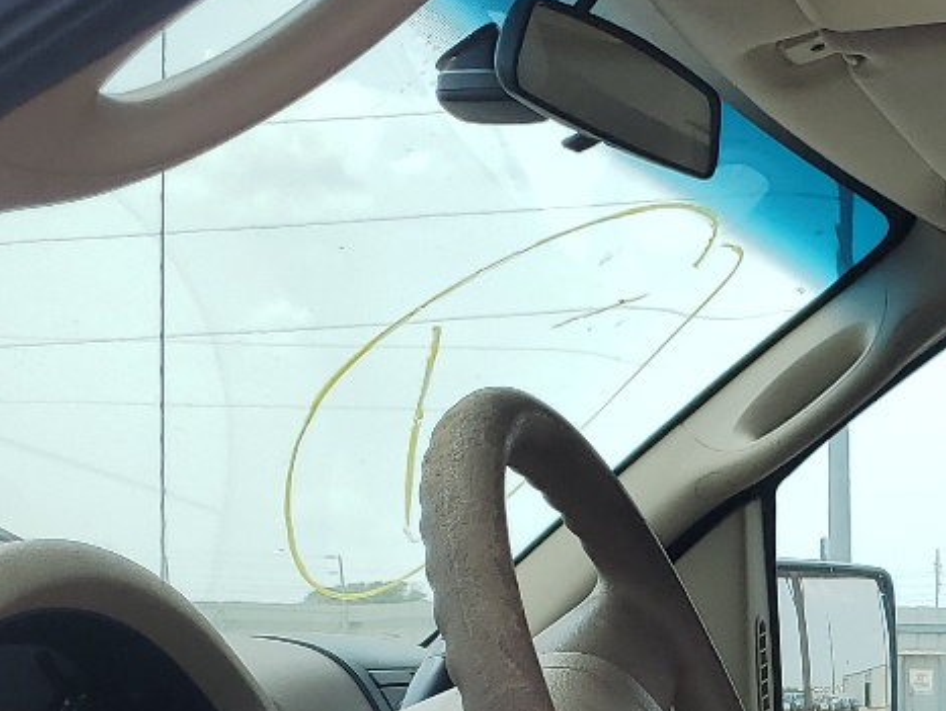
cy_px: 1130
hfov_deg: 20.7
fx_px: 2434
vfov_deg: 15.1
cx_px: 1100
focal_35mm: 89
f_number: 1.5
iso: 50
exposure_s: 1/1667
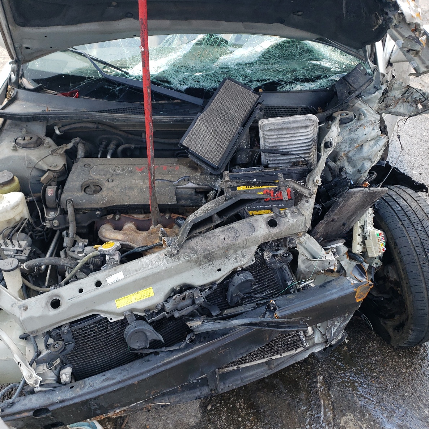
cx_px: 196
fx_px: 435
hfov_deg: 52.5
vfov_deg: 52.5
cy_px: 214
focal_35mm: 31
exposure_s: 1/526
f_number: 1.5
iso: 50
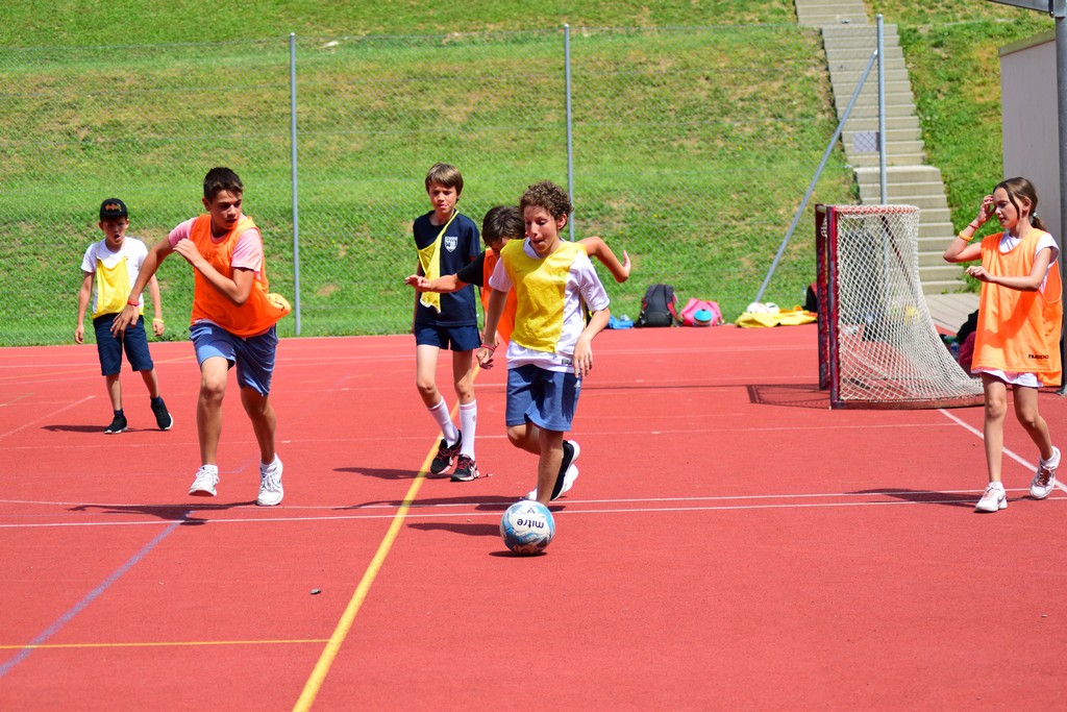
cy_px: 356
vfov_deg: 13.0
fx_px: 3112
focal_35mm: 105
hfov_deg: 19.5
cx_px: 534
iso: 200
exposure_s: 1/1250
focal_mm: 70
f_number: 4
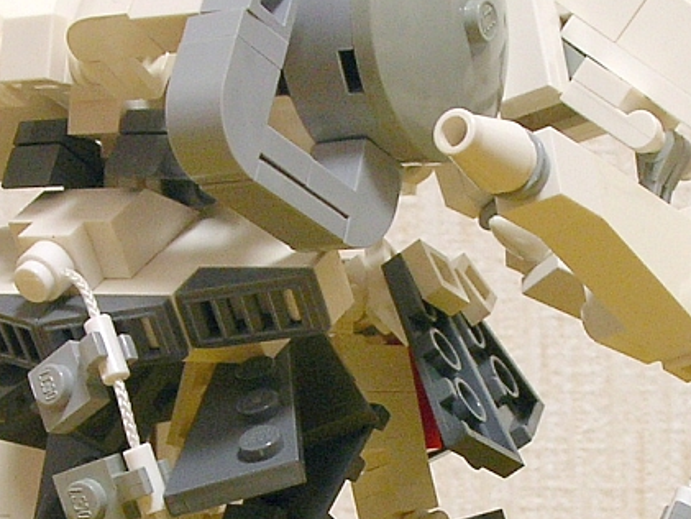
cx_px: 376
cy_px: 379
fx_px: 2017
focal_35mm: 101
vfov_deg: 14.6
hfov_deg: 19.4
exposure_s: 1/11.6
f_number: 3.5
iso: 100
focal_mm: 5.8
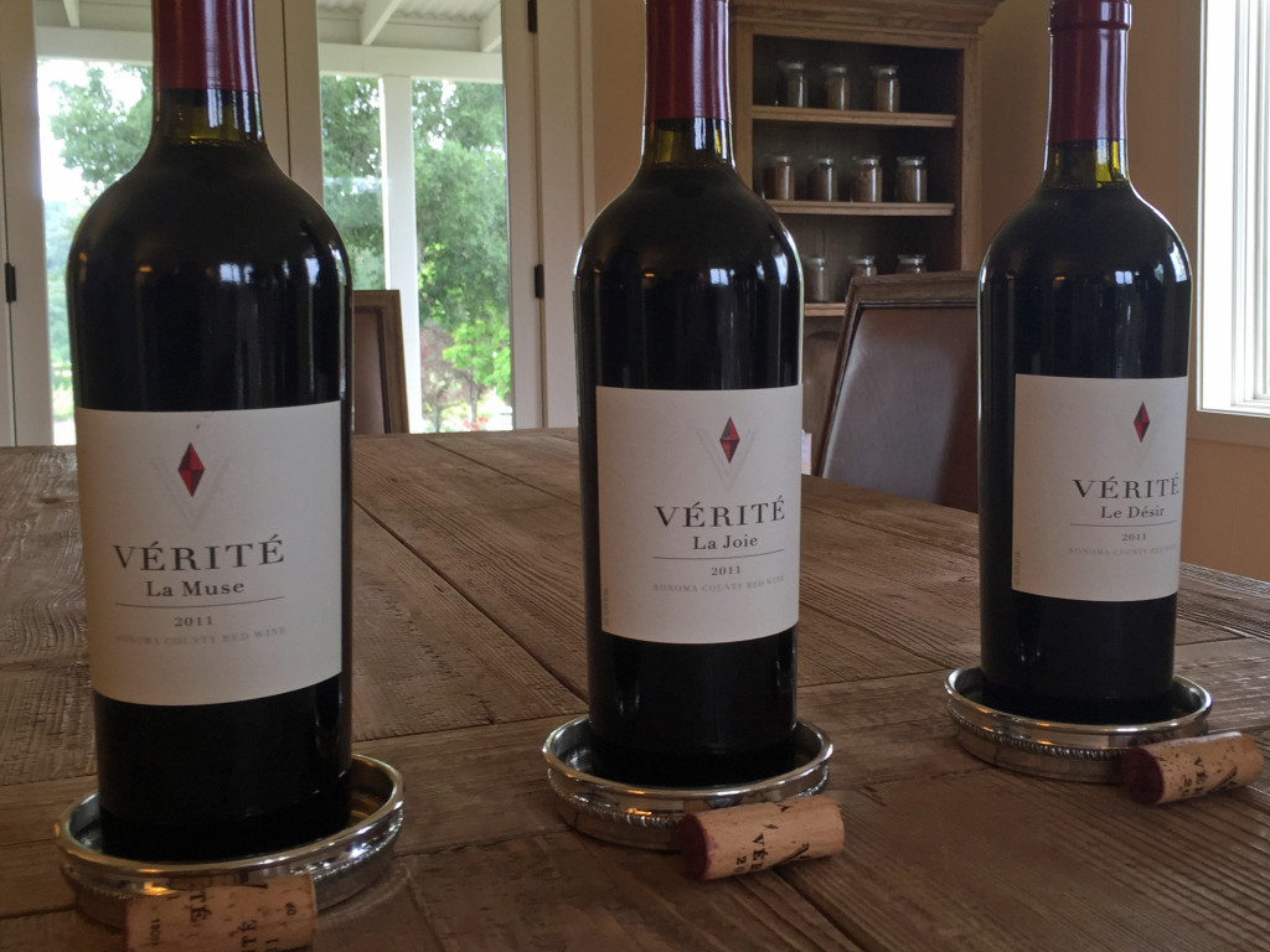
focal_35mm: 29
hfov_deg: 61.7
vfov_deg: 48.2
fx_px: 1064
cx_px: 635
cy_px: 476
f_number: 2.2
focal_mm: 4.15
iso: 32
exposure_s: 1/40
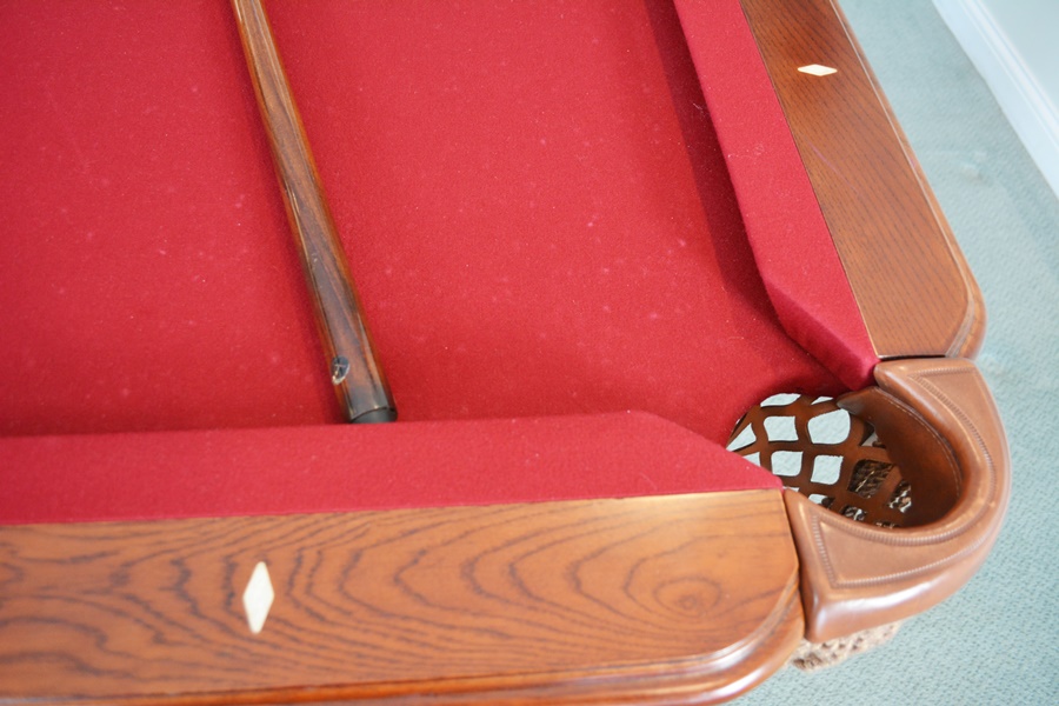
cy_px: 353
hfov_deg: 67.4
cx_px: 530
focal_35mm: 27
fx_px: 794
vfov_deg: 47.9
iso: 800
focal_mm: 18
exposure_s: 1/40
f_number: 3.5
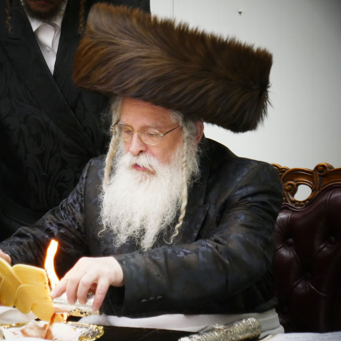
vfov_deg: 6.7
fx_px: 2909
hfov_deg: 6.7
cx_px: 116
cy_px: 171
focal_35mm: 261
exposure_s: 1/50
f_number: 5.9
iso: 1600
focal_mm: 74.2
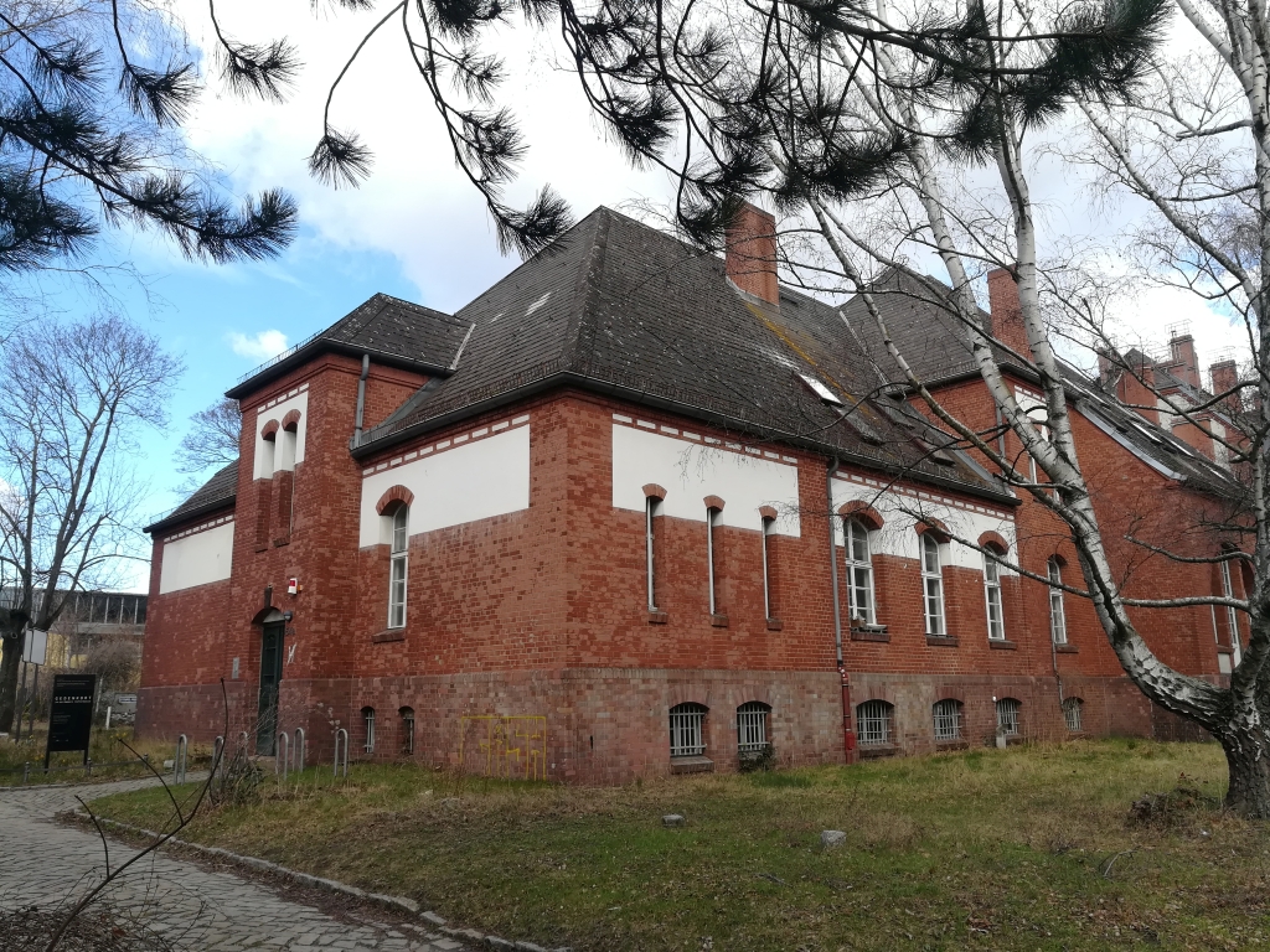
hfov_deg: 67.3
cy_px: 476
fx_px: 954
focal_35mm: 26
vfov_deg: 53.1
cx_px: 635
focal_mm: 3.83
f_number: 2.2
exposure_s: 1/397
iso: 50
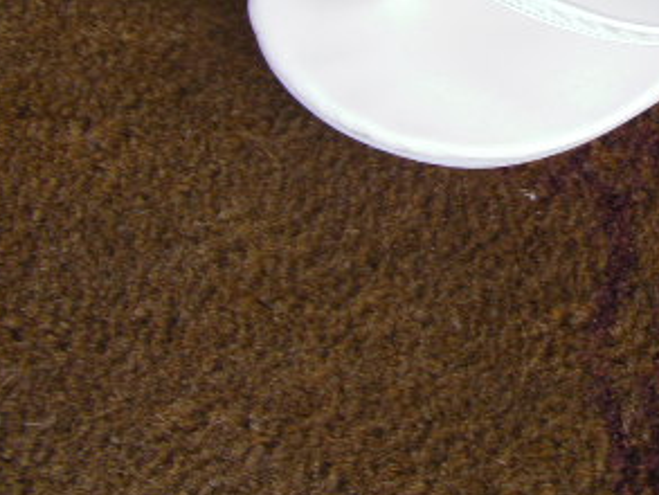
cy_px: 52
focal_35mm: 83
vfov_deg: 17.5
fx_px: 1581
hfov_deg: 22.5
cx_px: 684
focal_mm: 6.3
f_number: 3.5
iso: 50
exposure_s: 1/61.1
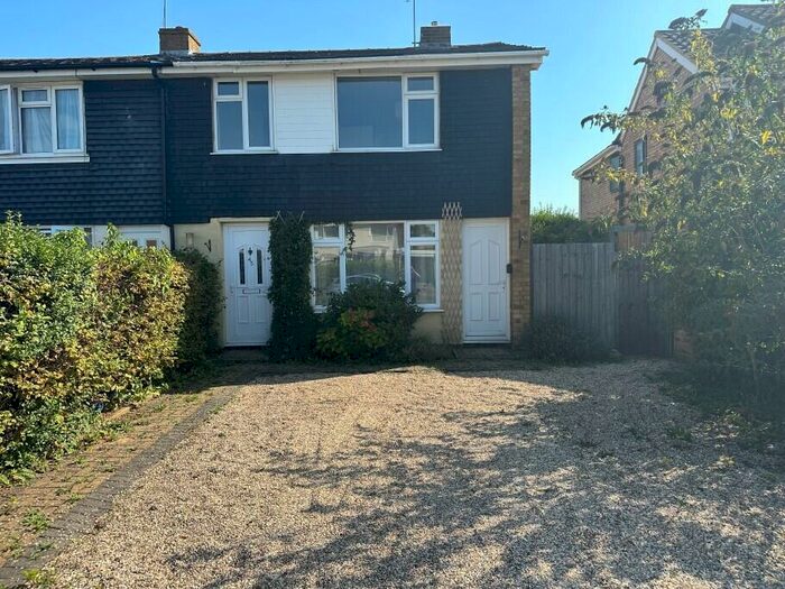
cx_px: 392
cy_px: 294
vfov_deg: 56.8
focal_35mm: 24
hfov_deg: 71.6
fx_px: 544
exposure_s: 1/2967
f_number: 1.78
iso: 80
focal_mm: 6.86
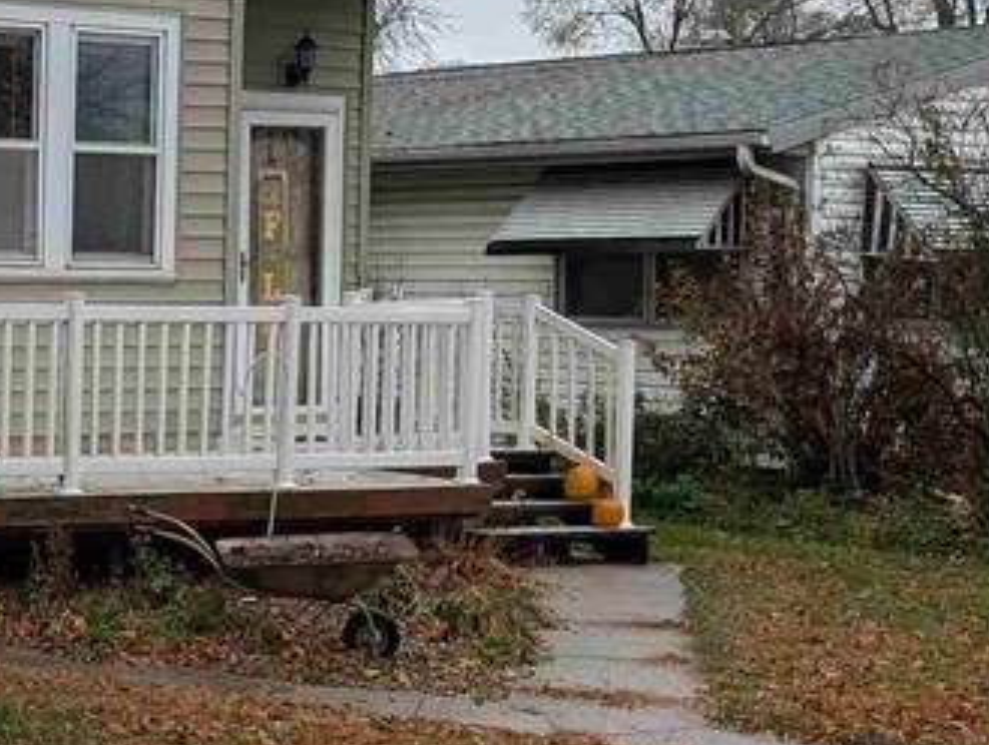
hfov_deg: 19.4
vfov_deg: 15.9
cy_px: 397
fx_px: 2662
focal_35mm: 93
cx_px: -290
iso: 21
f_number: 1.68
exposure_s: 1/91.9
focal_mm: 6.9
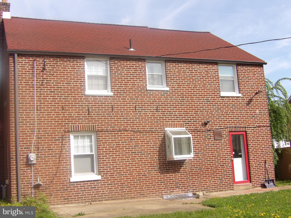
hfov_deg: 41.2
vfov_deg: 31.5
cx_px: 146
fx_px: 387
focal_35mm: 46
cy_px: 109
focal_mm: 8.2
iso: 100
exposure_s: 1/546
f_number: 3.8
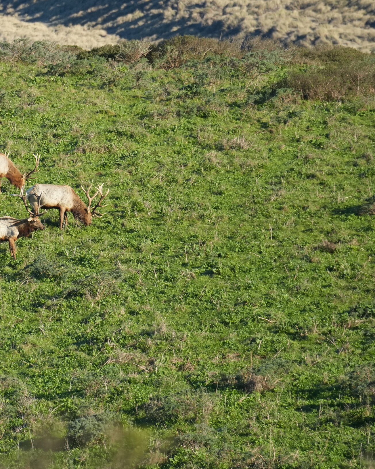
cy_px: 214
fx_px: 10349
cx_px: -14
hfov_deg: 2.1
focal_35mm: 746
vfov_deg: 2.6
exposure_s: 1/1250
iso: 640
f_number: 7.1
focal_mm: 300
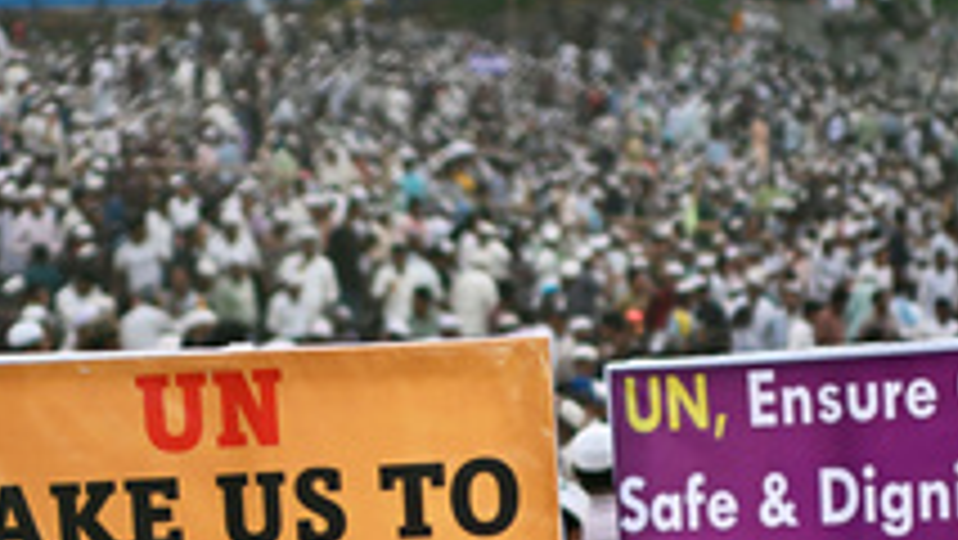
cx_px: 463
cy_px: 556
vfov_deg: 13.5
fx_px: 2236
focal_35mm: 88
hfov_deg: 24.2
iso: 640
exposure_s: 1/80
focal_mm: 35
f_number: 1.4
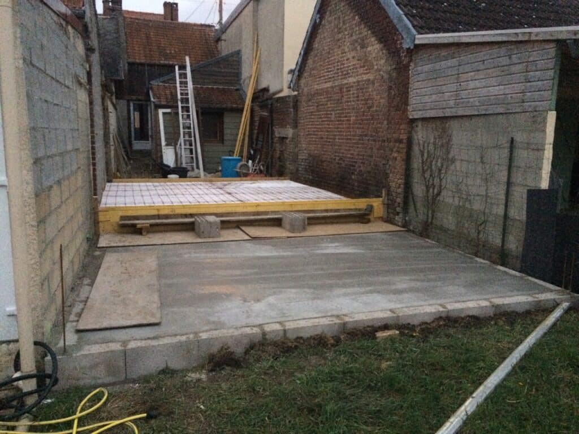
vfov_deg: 48.2
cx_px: 290
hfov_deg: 61.7
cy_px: 217
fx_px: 485
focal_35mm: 29
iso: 640
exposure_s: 1/17
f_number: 2.2
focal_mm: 4.15
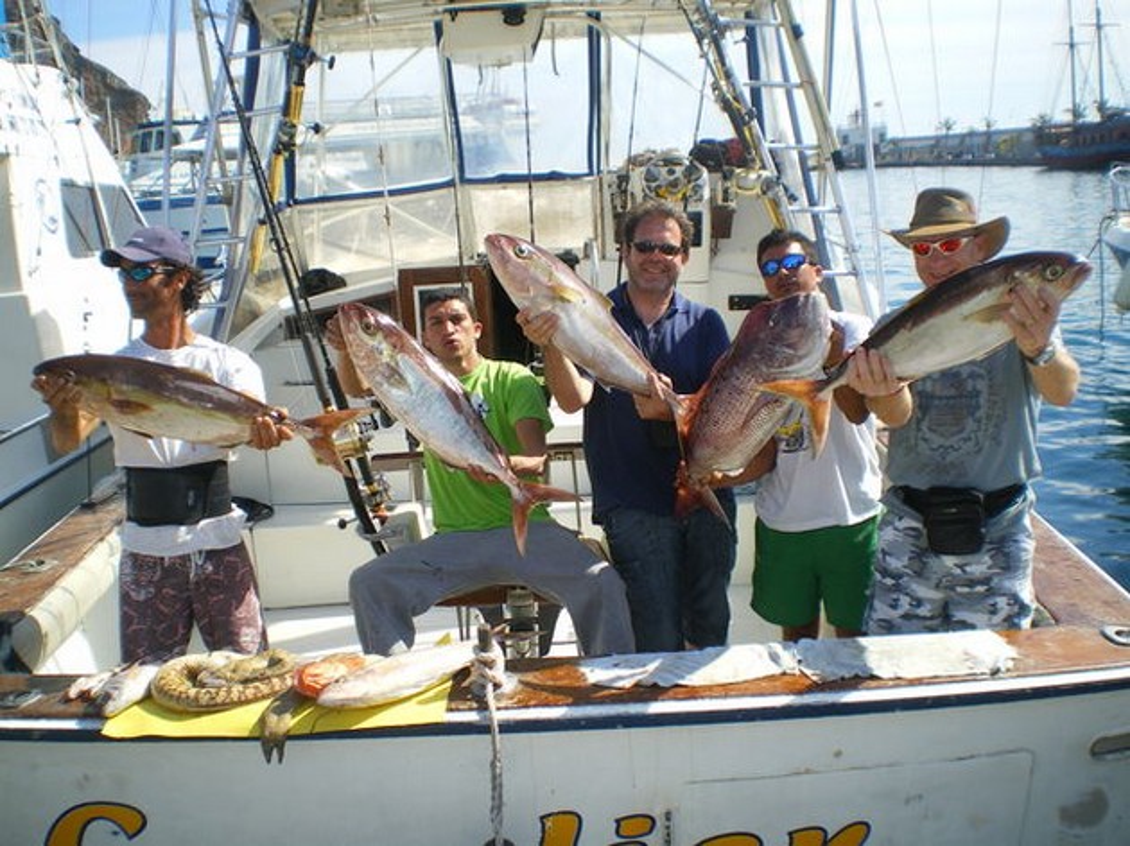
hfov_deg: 51.4
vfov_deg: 39.6
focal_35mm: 36
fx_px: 1175
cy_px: 423
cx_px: 565
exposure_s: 1/250
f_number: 4.6
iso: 50
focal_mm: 6.3
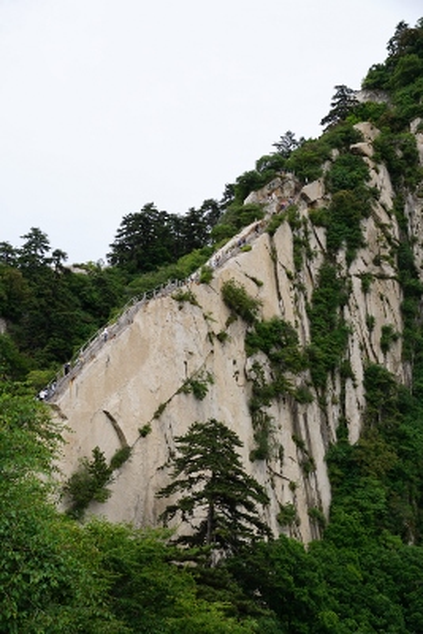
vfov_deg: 33.4
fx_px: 1057
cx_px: 212
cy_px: 317
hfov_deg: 22.6
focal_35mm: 60
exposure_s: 1/125
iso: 100
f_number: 8
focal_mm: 40
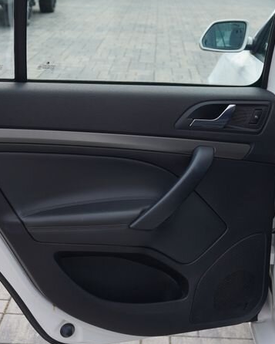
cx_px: 145
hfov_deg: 22.2
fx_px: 702
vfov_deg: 27.3
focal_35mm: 69
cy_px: 109
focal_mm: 32
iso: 100
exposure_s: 1/160
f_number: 5.6
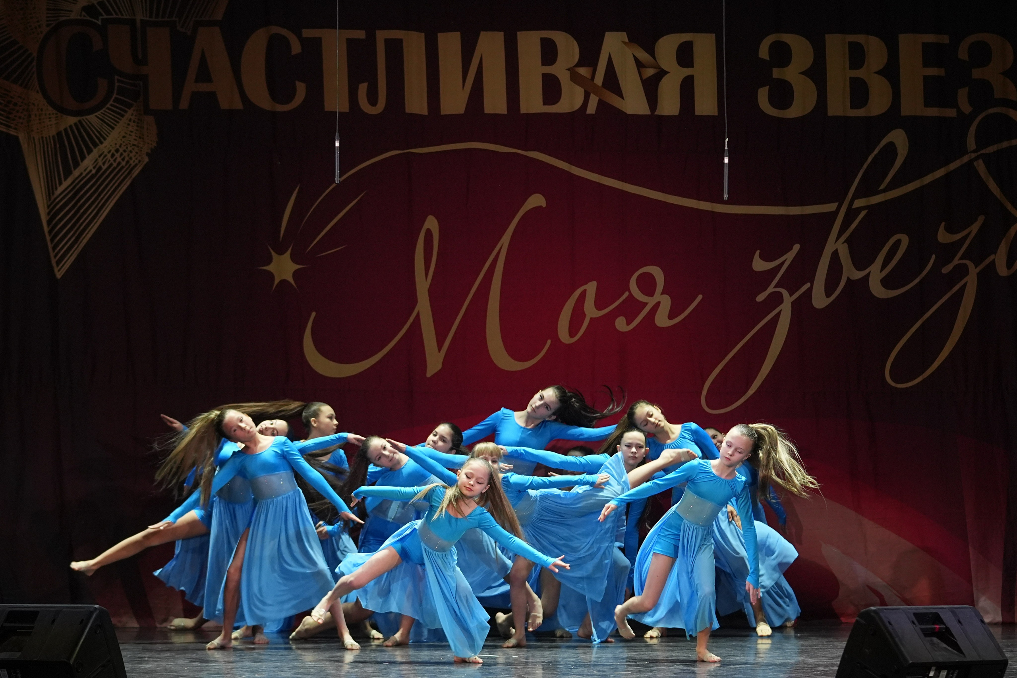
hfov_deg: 18.8
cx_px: 508
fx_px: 3079
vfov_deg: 12.6
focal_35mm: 109
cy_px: 339
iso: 2000
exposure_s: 1/400
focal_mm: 73
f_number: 2.8
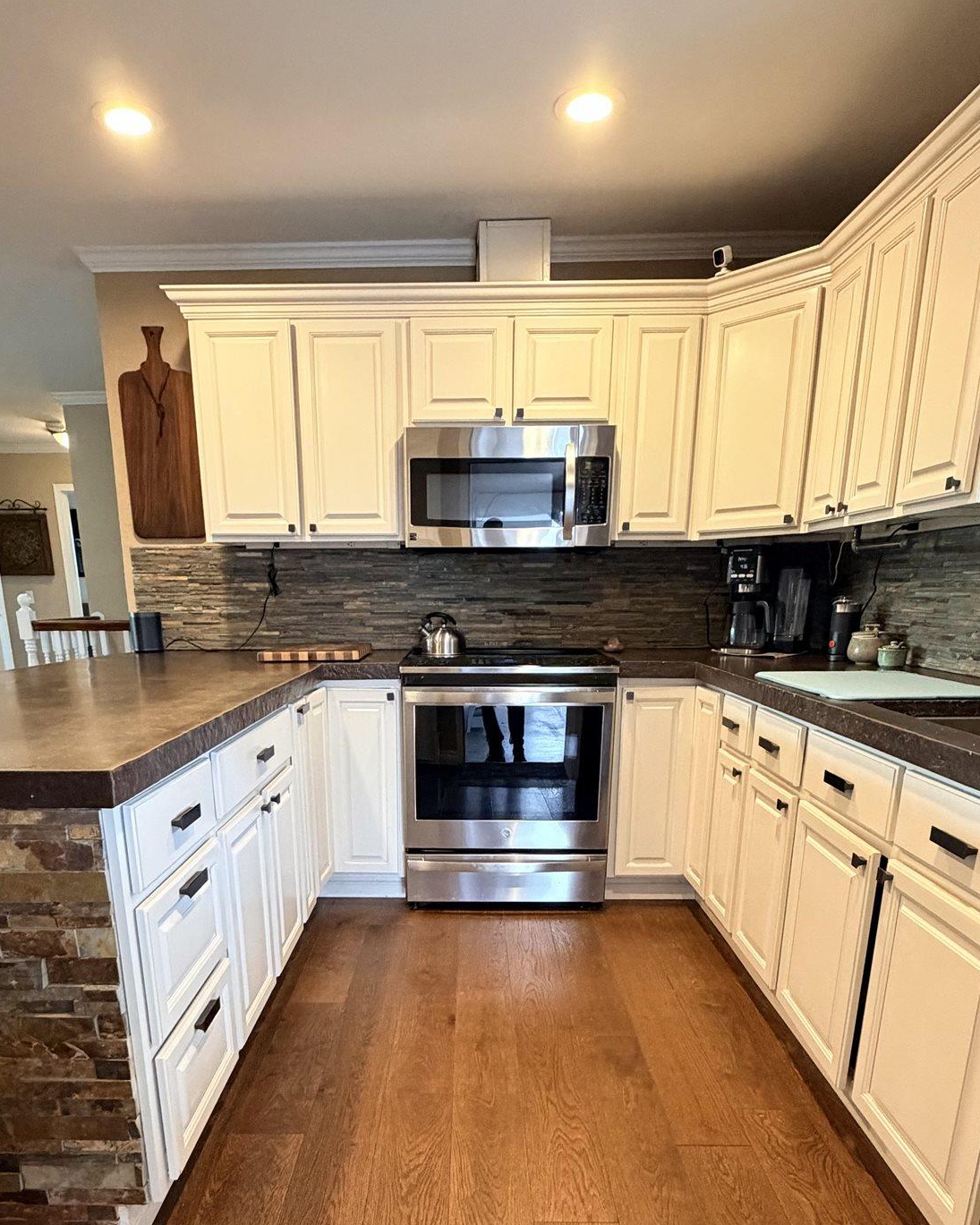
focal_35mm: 23
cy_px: 839
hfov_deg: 60.8
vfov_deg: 70.0
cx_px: 456
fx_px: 834
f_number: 2.2
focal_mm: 2.22
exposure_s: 1/60
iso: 640
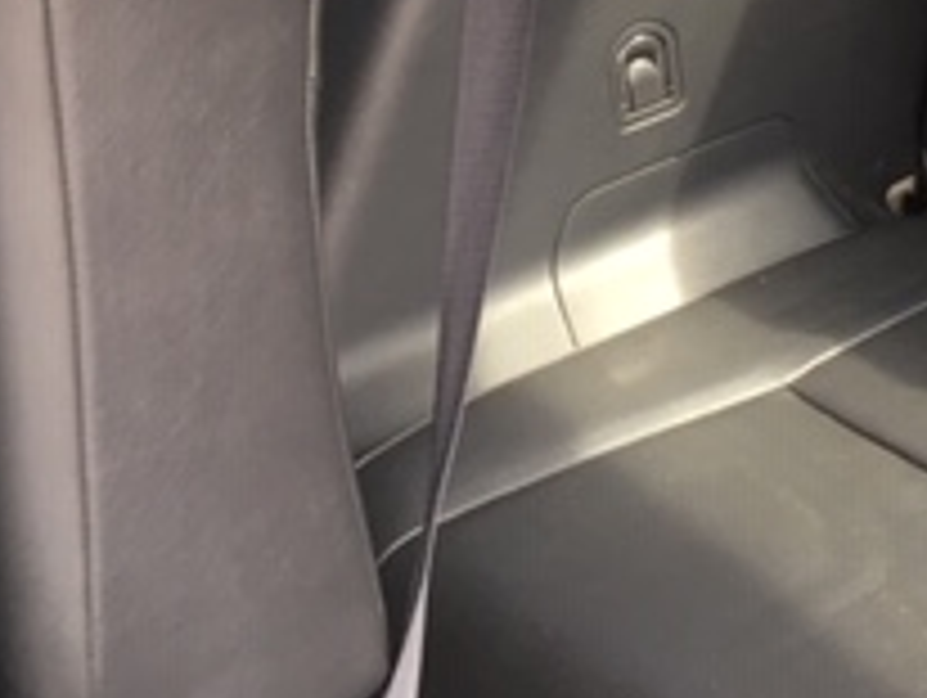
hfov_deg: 21.1
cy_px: 77
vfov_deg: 16.2
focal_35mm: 90
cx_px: 909
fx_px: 2413
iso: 64
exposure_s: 1/30
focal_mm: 4.15
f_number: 2.2
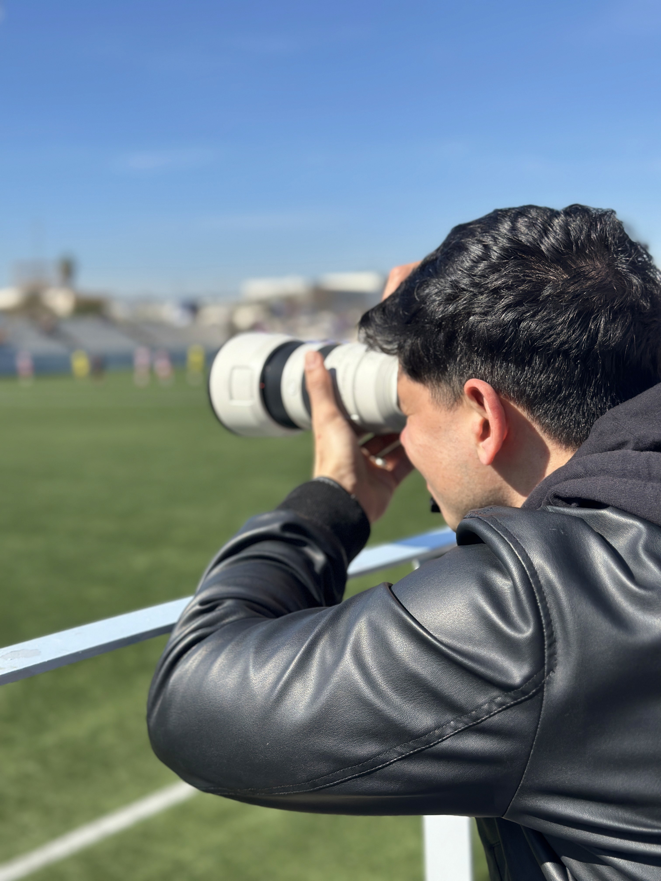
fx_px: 1222
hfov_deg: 30.3
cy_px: 440
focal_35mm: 48
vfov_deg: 39.7
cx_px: 330
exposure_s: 1/4785
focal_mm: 6.86
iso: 80
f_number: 1.78
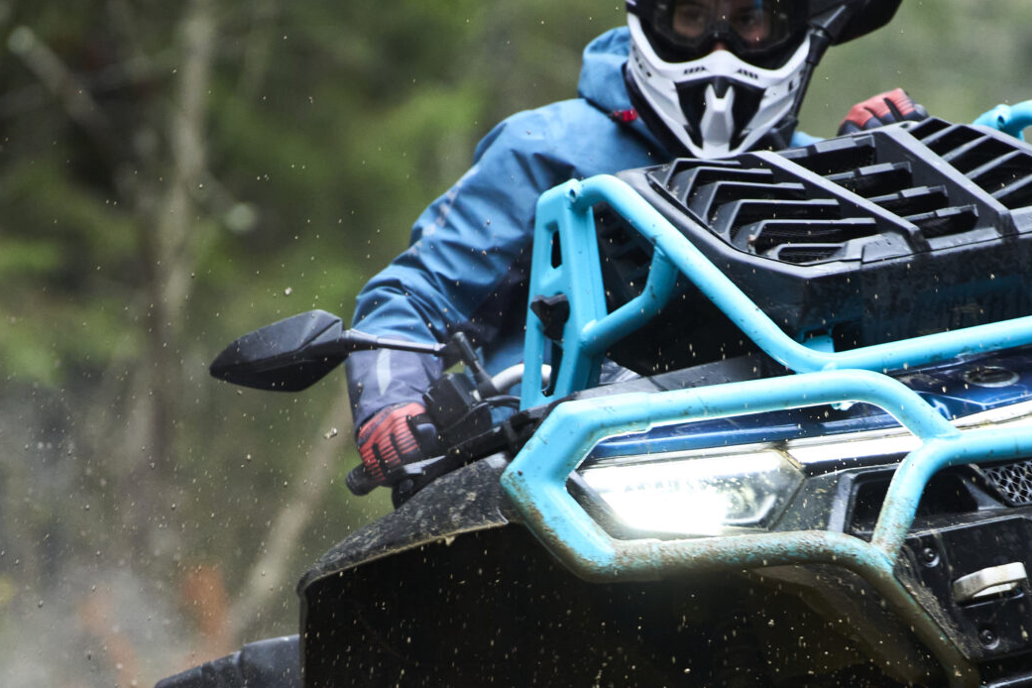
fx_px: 10577
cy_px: 673
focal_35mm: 369
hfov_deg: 5.6
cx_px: 725
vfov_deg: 3.7
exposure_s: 1/500
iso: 2000
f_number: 2.8
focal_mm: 150
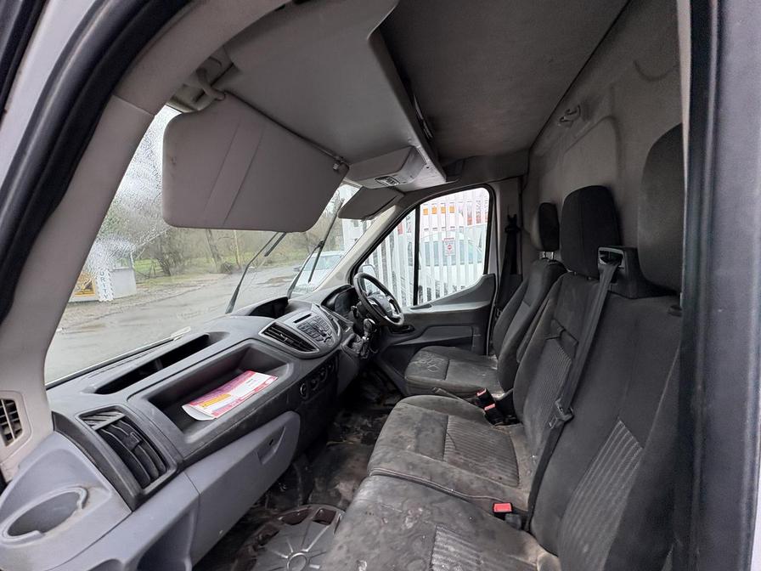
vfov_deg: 85.7
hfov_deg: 102.1
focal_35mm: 14
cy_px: 286
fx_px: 308
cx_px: 380
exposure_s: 1/99
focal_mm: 2.22
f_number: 2.2
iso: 80
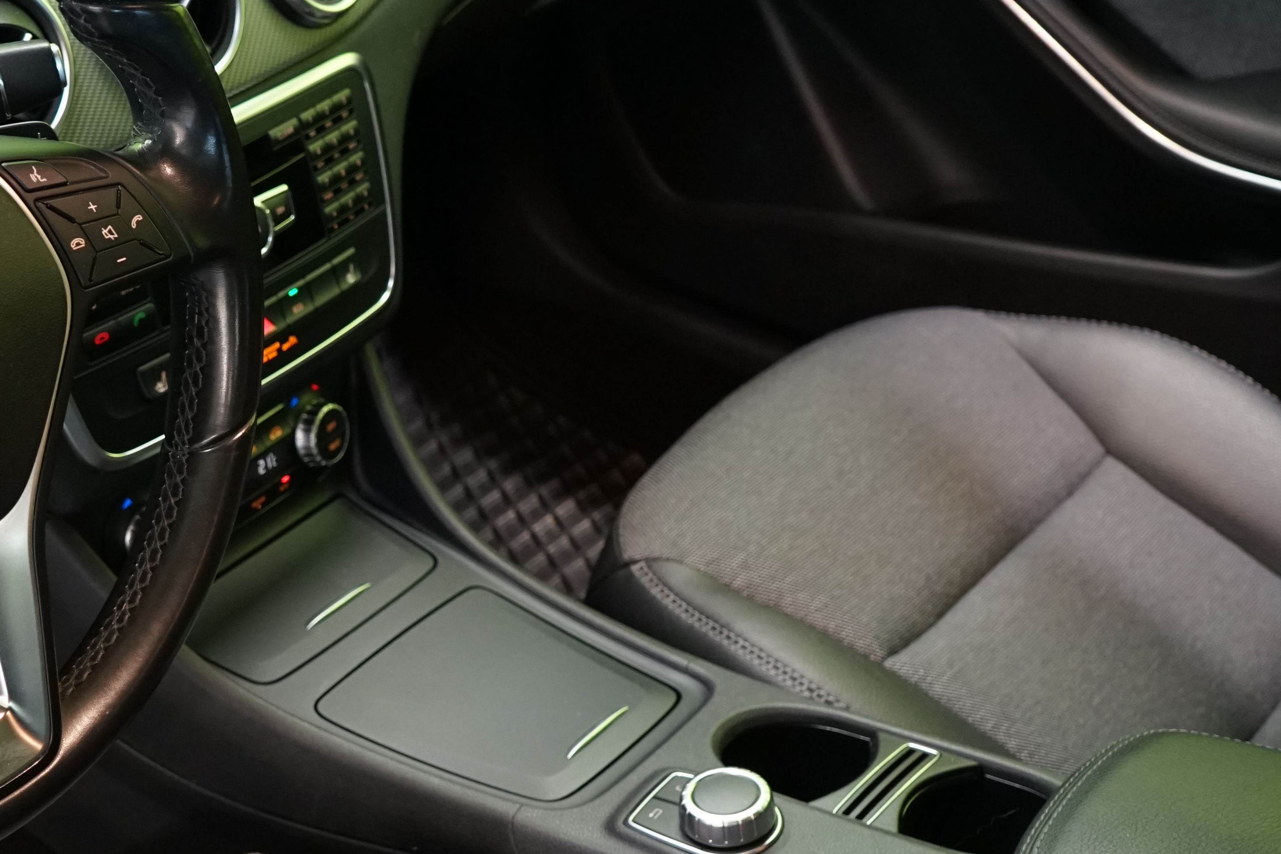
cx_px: 256
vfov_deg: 21.2
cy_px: 569
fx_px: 2277
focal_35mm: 64
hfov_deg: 30.6
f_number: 5
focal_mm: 32
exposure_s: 1/20
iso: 2000
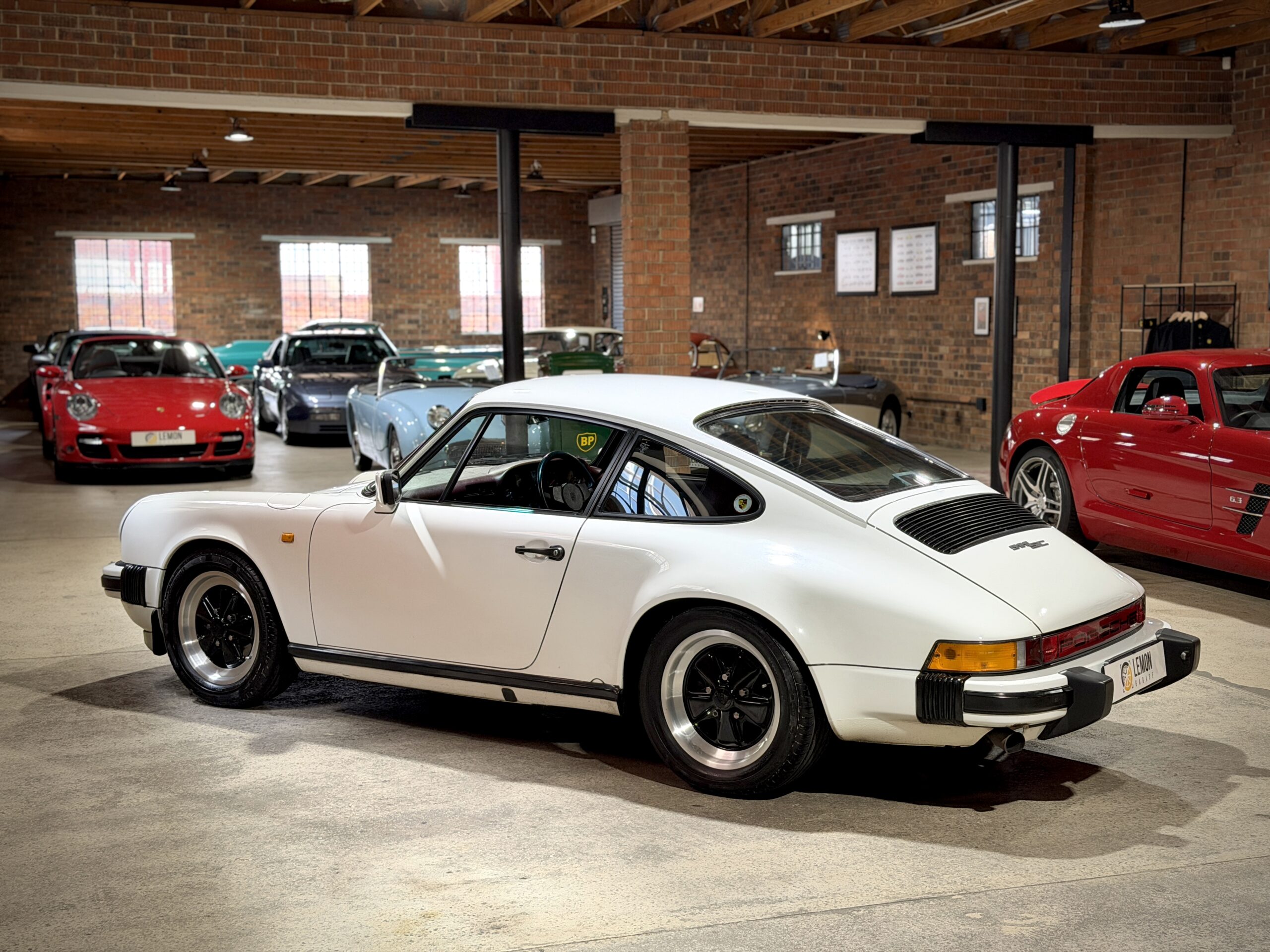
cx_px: 635
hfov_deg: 39.7
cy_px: 476
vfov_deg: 30.3
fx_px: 1761
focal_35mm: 48
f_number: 1.78
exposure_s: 1/50
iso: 200
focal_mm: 6.76
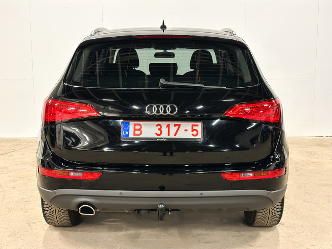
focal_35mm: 48
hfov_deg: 39.6
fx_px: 461
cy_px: 124
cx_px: 166
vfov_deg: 30.3
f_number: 1.8
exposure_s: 1/35
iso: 250
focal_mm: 6.86
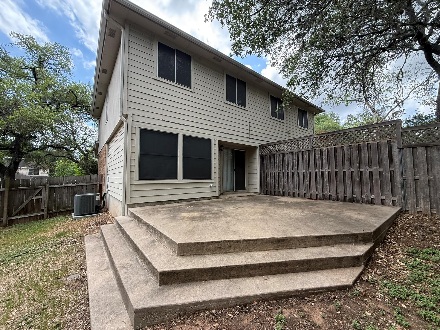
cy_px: 165
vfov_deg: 85.7
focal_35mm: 14
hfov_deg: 102.1
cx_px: 220
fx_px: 178
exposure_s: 1/465
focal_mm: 2.22
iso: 64
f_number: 2.2
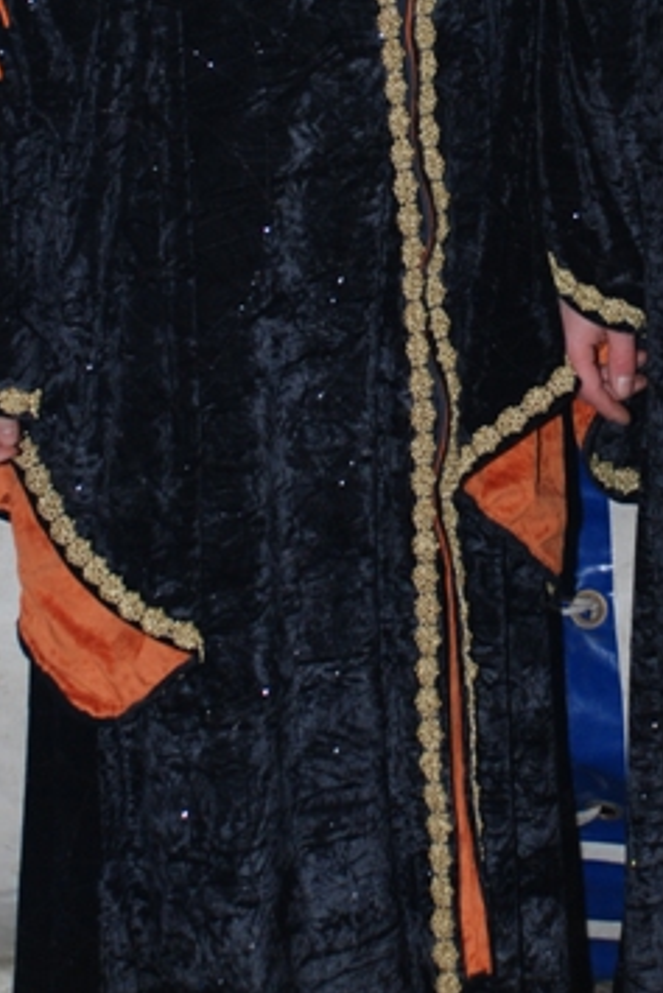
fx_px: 4179
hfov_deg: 9.0
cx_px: 575
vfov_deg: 13.5
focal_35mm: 151
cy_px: 137
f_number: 4.5
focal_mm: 35
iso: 220
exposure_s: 1/60
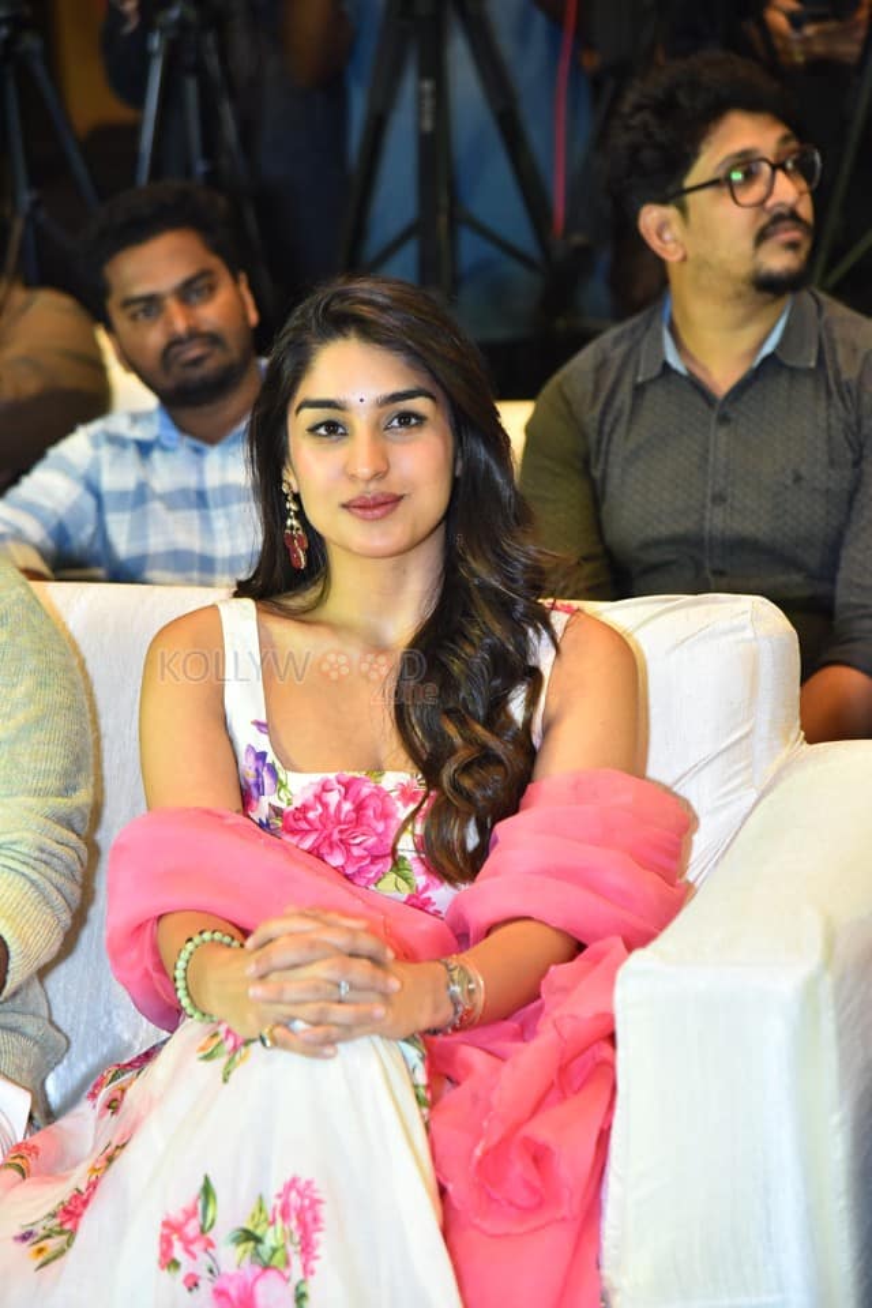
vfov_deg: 17.1
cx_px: 436
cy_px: 654
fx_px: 4360
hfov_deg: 11.4
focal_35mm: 120
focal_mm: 120
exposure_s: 1/160
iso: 2000
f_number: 4
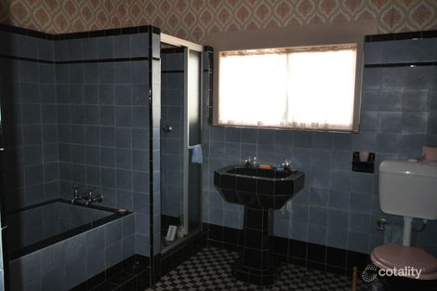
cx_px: 218
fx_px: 364
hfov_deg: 61.9
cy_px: 146
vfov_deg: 43.6
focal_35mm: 30
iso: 800
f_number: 5.6
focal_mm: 20
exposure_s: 1/60
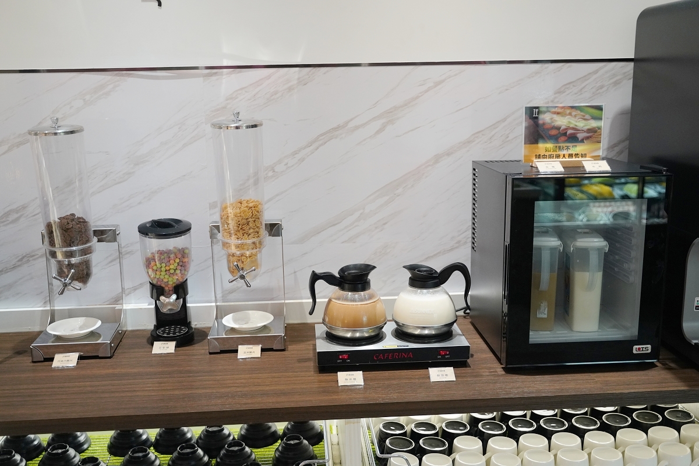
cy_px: 233
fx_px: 718
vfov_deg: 35.9
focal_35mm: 37
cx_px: 350
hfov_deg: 51.9
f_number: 2.8
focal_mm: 37
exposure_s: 1/160
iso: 3200
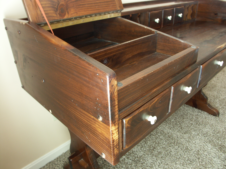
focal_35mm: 28
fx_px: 183
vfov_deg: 49.7
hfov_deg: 63.4
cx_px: 113
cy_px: 84
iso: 100
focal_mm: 7.2
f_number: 3.5
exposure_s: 1/6
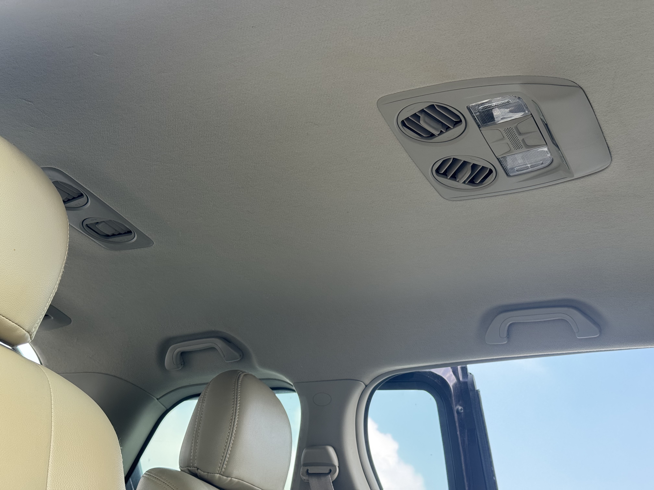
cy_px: 245
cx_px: 327
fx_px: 907
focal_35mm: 48
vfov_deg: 30.3
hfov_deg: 39.7
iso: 64
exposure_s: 1/251
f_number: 1.78
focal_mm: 6.76
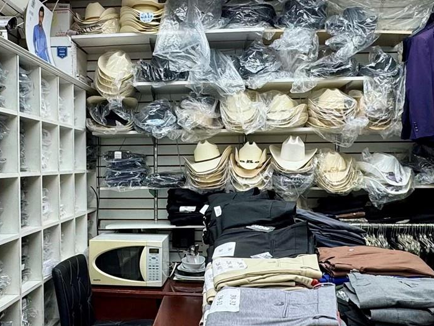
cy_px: 169
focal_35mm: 41
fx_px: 514
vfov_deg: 35.1
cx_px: 181
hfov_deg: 45.6
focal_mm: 2.22
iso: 80
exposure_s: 1/120
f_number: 2.2
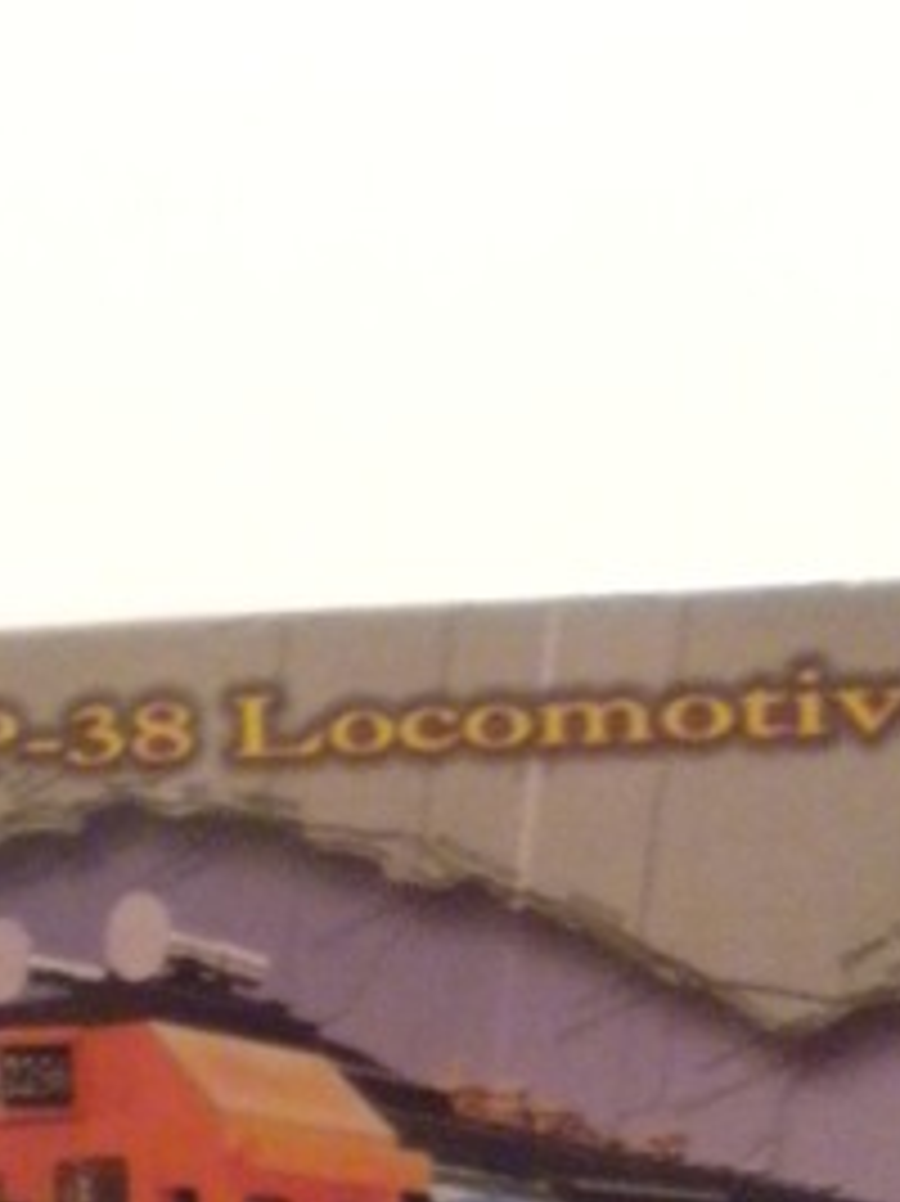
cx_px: 81
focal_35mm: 105
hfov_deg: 13.9
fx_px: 3643
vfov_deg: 17.7
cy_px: 1495
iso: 800
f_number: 3.1
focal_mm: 6.3
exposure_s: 1/4.4
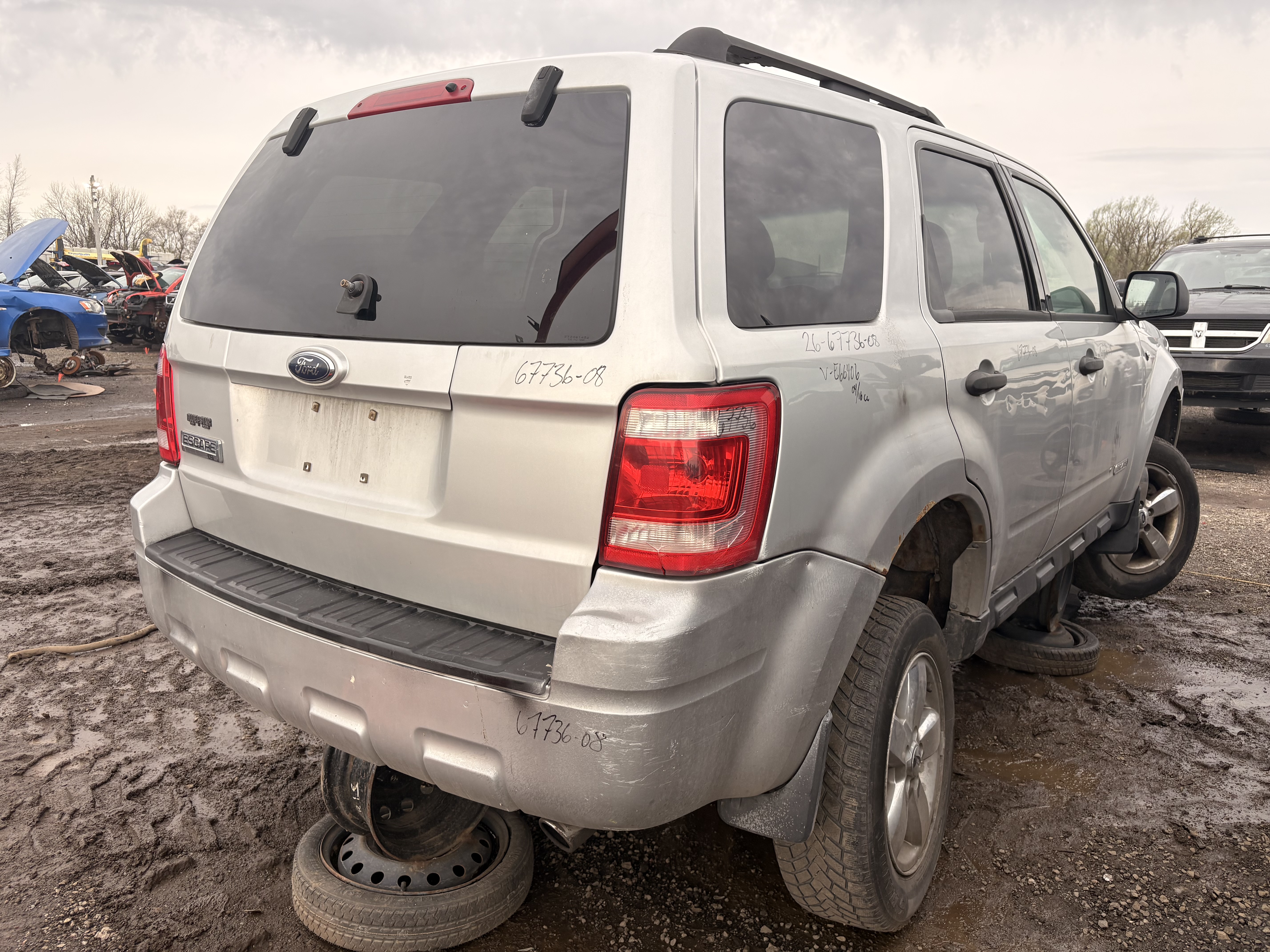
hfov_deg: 67.3
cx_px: 635
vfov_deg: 53.1
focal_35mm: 26
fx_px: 954
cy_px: 476
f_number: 1.6
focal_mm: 5.96
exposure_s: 1/548
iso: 50
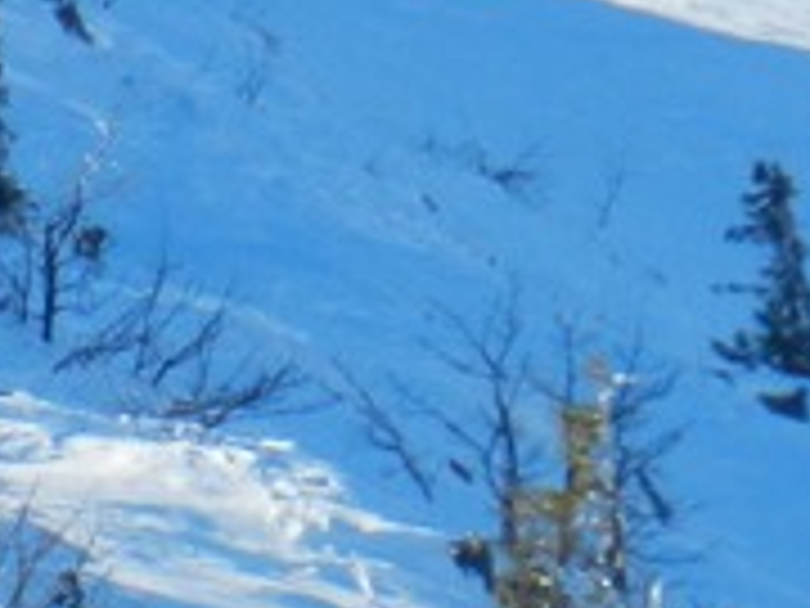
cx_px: -94
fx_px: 41019
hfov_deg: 1.1
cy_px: 99
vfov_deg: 0.8
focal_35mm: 1753
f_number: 5.4
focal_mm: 55
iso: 160
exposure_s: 1/800
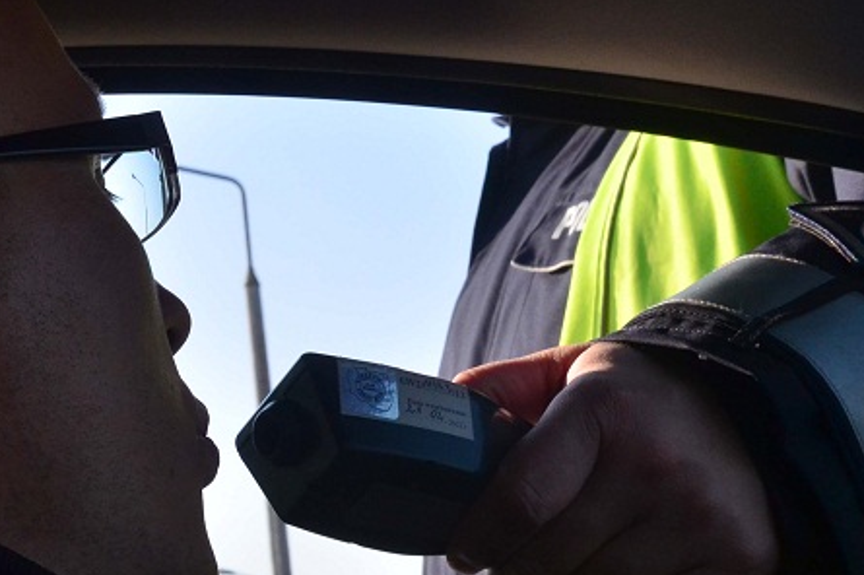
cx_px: 500
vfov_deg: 22.5
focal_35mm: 59
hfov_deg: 33.9
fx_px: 1415
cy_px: 507
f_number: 13
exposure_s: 1/640
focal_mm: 22
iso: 640
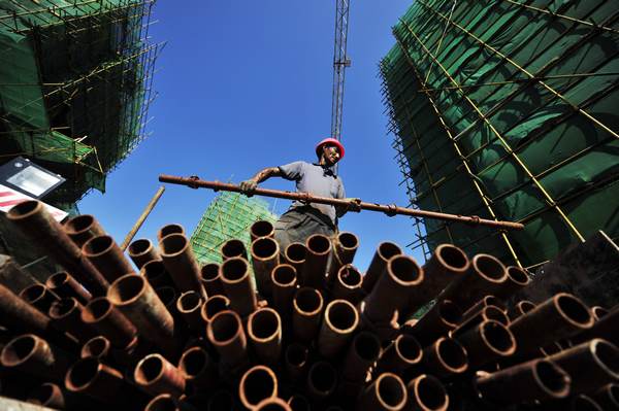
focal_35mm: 14
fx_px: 241
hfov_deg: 104.3
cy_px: 206
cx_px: 310
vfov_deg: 81.1
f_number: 2.8
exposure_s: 1/6400
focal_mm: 14
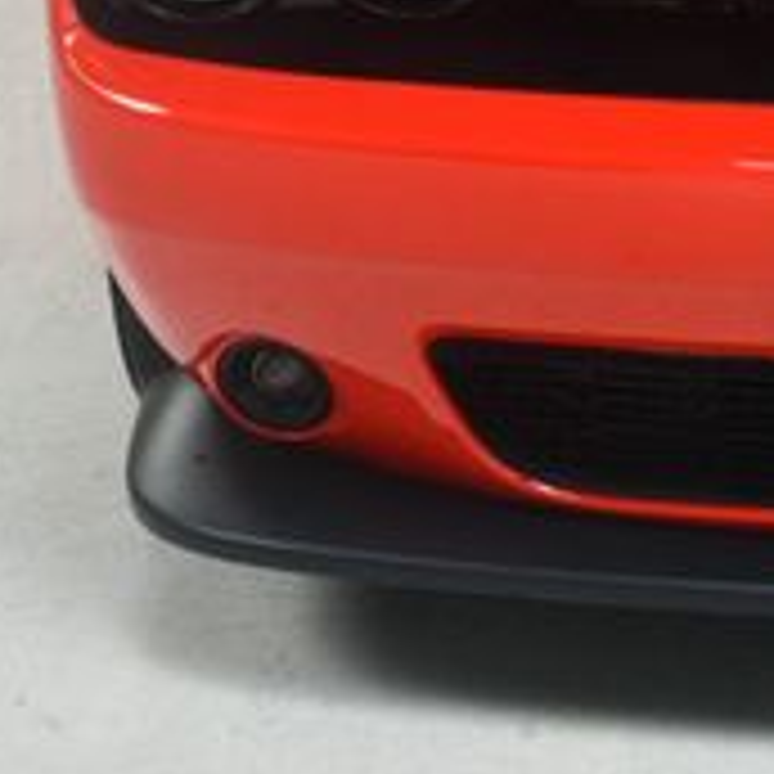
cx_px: 1120
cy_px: -171
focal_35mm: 152
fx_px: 3845
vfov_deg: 11.3
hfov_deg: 11.1
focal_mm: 32
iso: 100
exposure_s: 1/160
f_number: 13
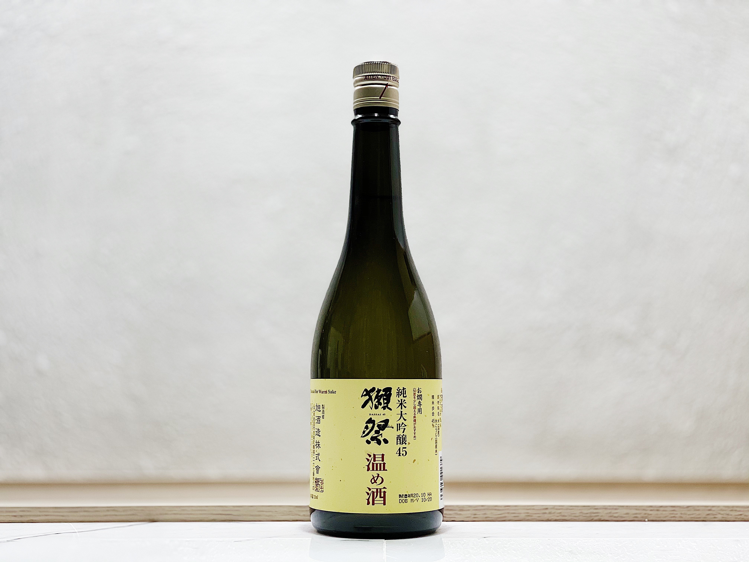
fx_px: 1125
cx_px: 374
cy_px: 281
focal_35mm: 52
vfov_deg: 28.0
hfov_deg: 36.8
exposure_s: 1/100
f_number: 2
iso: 100
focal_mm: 6
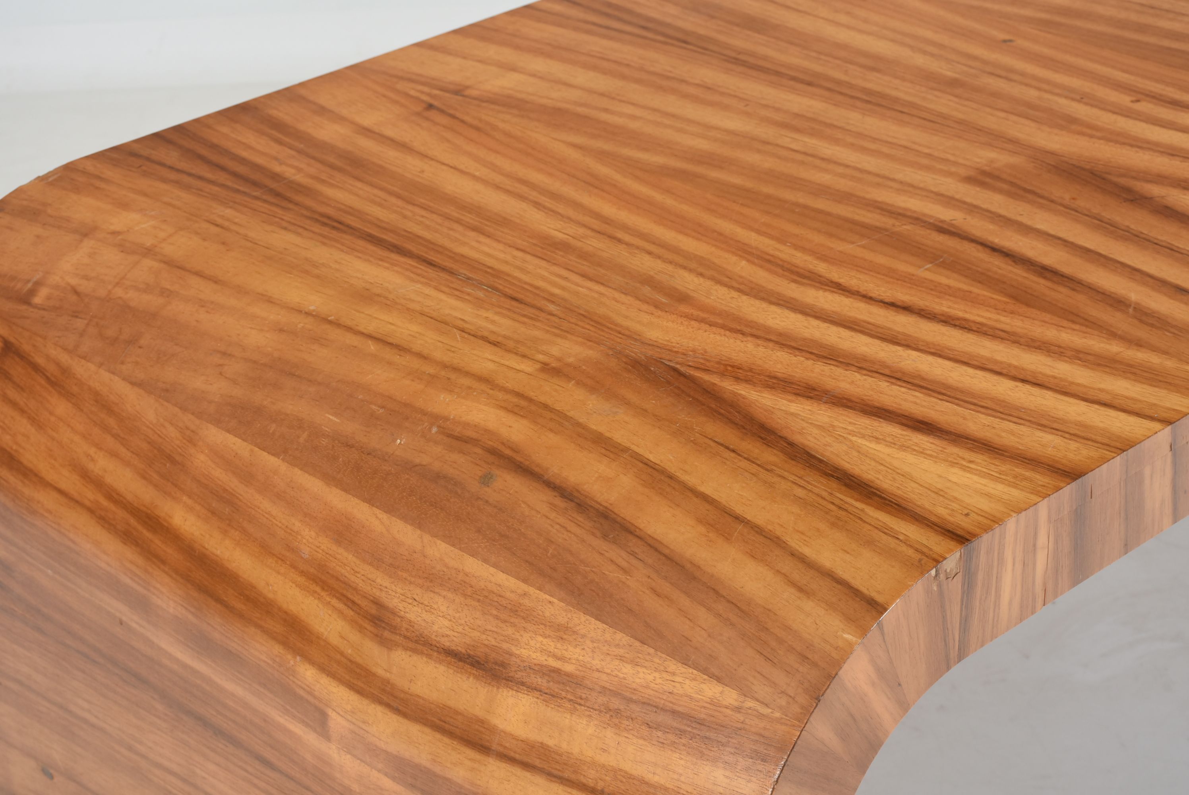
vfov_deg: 18.2
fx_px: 2479
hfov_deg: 27.0
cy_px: 398
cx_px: 594
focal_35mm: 75
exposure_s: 1/125
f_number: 10
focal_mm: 50
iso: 200
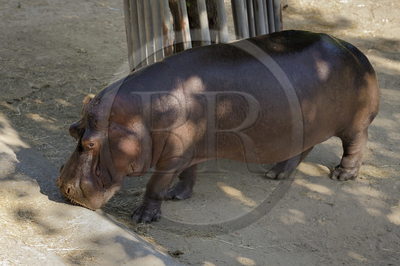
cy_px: 133
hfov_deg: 10.8
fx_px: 2111
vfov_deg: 7.2
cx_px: 200
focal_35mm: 190
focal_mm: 190
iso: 200
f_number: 4
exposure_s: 1/400
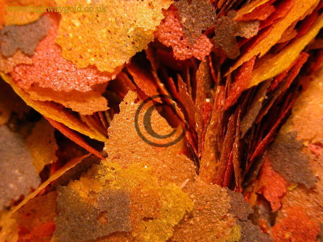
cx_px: 162
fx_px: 998
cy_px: 121
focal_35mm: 107
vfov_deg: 13.8
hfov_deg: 18.4
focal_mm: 27.3
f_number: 3.7
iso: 100
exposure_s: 1/72.3
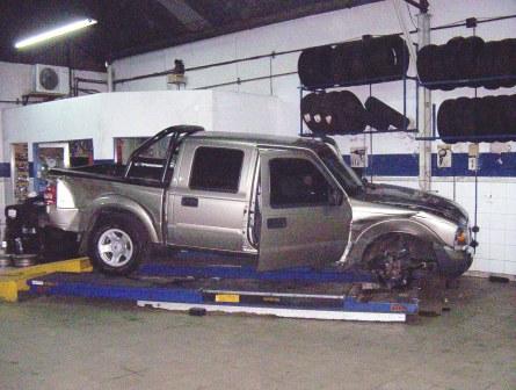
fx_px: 583
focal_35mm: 39
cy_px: 195
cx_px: 258
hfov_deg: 47.8
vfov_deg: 37.0
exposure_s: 1/60
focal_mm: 5.26
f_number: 3.84
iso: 140
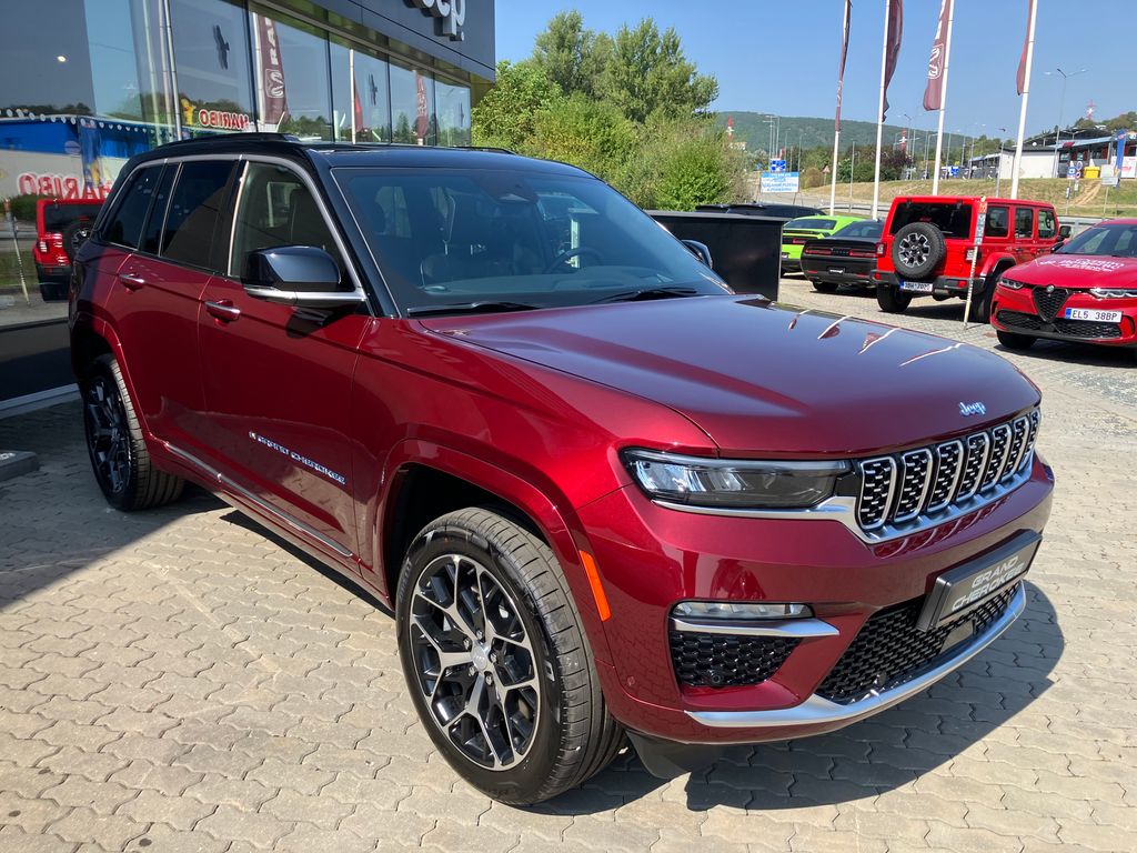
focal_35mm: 28
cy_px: 426
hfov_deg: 63.4
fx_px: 920
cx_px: 568
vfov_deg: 49.7
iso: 32
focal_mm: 3.99
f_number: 1.8
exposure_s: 1/736
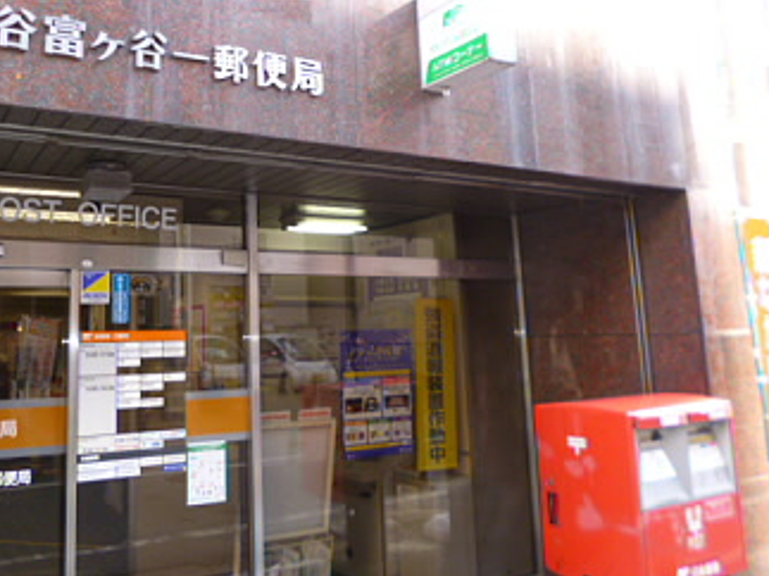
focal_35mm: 32
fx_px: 711
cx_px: 276
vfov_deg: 43.7
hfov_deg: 56.0
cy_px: 204
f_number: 2.5
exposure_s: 1/60
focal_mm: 4.3
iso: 100
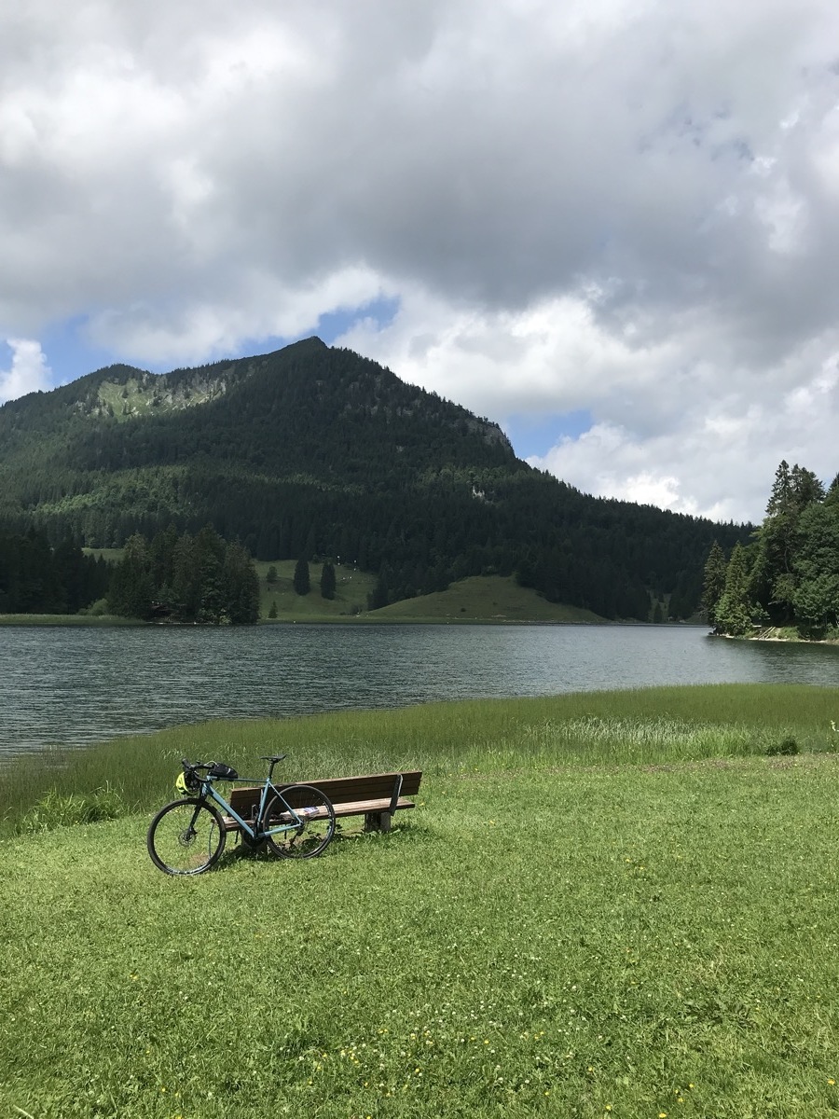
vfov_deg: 63.4
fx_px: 905
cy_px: 560
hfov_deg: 49.7
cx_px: 420
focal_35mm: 28
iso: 20
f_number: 1.8
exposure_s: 1/3195
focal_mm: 3.99
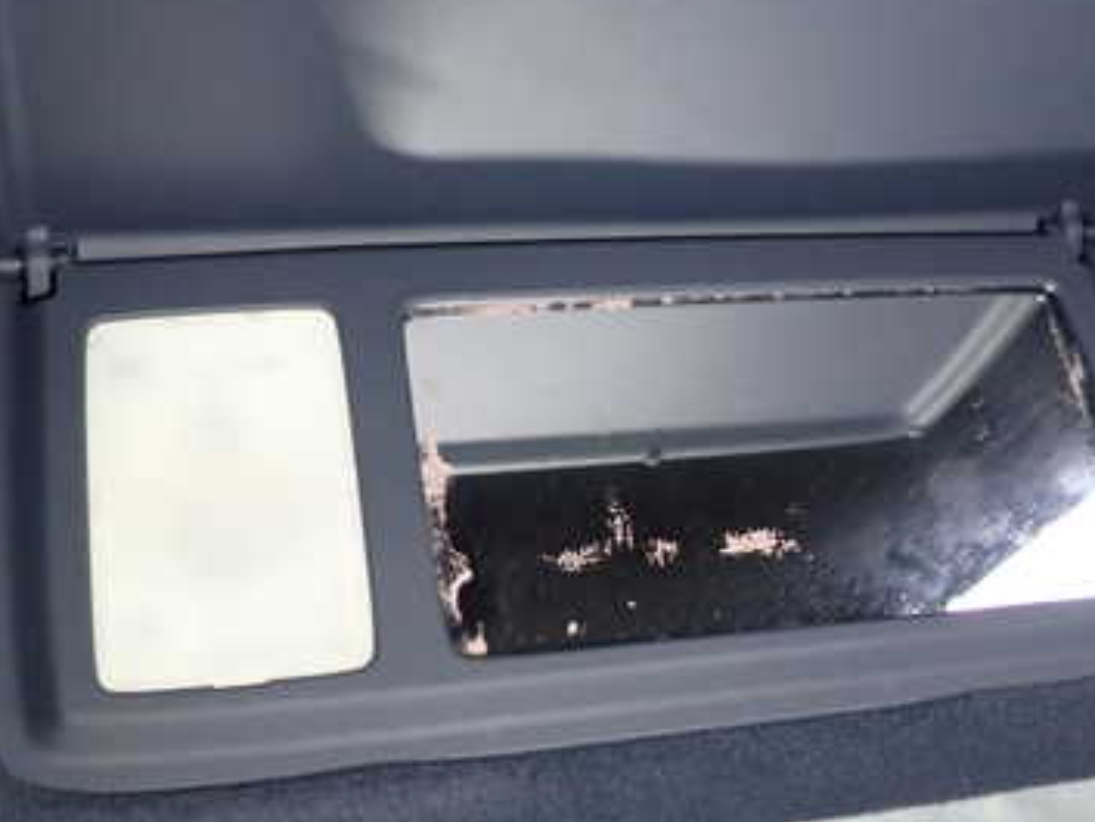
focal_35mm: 51
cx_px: 623
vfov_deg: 28.5
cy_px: 332
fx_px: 1614
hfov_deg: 37.4
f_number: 2.3
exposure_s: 1/30
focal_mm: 5.4
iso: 500
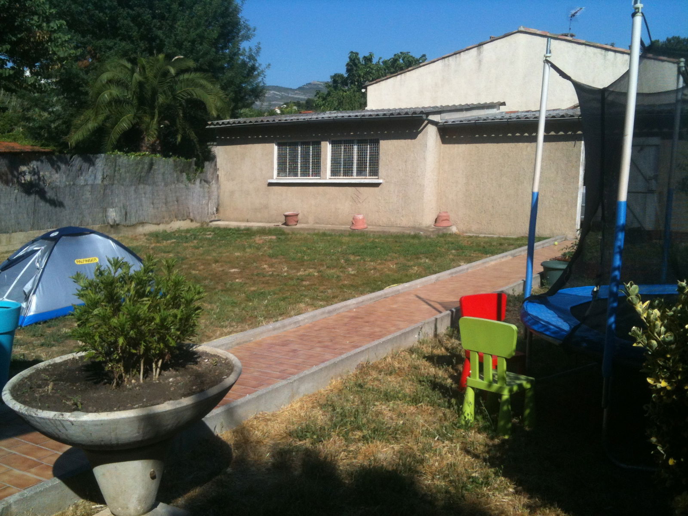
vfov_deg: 40.7
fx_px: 696
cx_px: 344
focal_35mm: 35
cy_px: 258
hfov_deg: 52.6
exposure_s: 1/1451
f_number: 2.8
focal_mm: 3.85
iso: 64
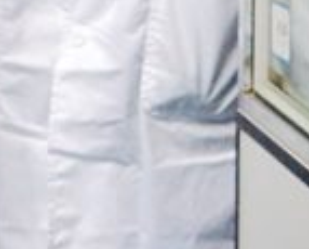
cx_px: 108
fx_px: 3042
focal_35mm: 332
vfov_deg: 4.5
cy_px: -422
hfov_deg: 5.8
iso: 6400
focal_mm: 47
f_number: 4
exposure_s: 1/125
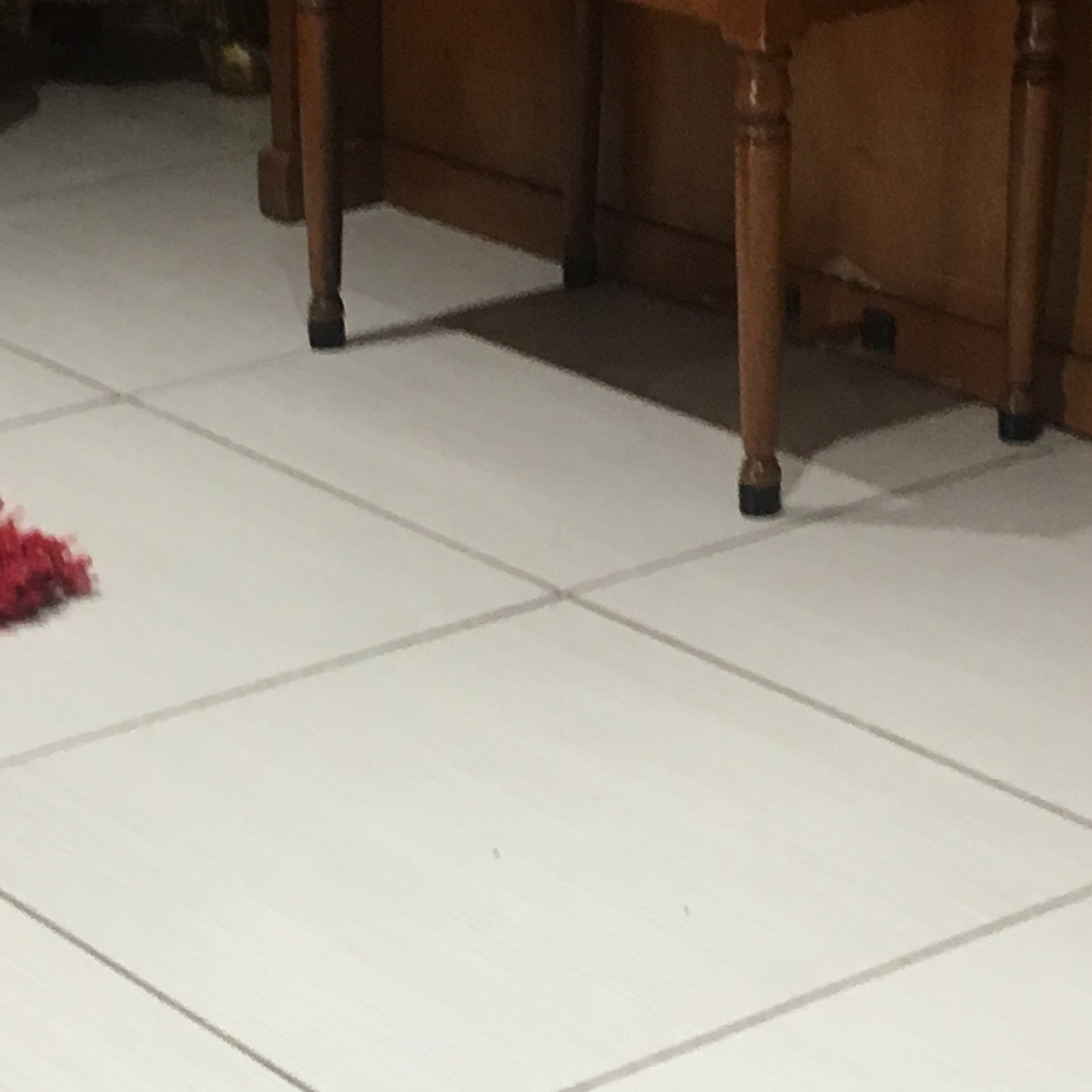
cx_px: 377
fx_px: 3855
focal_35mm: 108
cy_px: 594
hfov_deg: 16.1
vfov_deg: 16.1
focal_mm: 4.15
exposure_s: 1/33
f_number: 2.2
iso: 125
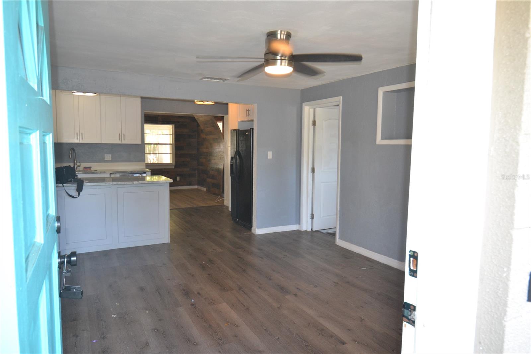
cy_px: 177
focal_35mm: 22
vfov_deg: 56.1
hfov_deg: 77.3
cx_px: 266
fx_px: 332
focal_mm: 15
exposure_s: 1/60
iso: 720
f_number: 4
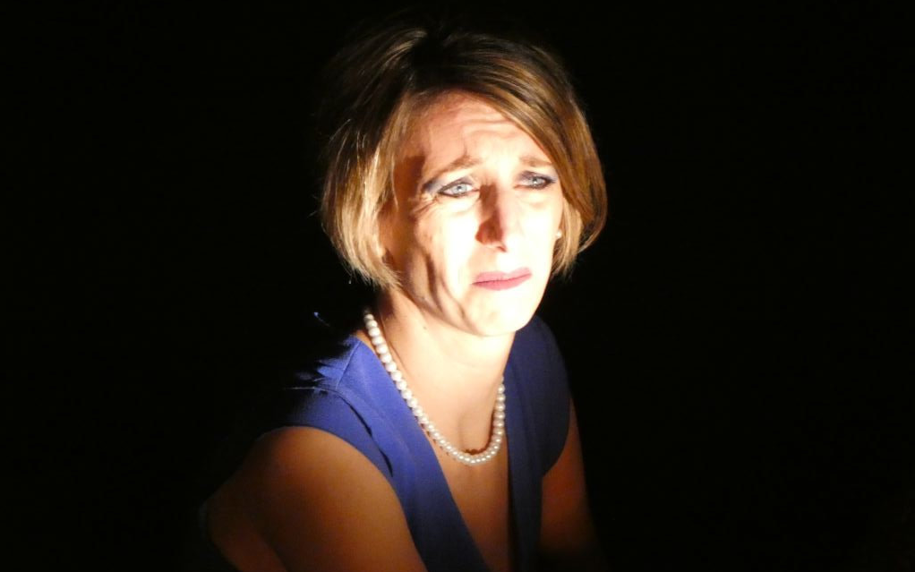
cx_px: 458
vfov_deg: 2.3
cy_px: 241
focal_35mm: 564
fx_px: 14066
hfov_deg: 3.7
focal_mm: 95.2
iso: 1600
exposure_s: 1/60
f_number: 5.6
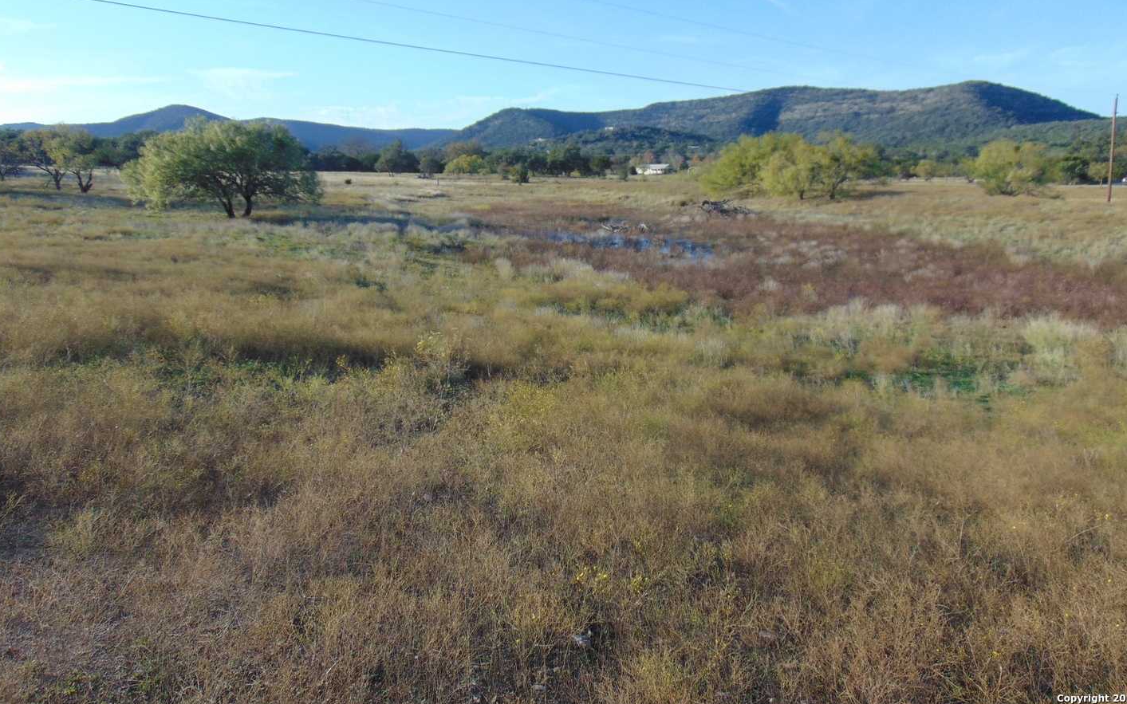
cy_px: 287
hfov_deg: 68.4
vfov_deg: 45.8
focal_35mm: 27
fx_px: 829
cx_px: 567
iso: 80
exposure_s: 1/640
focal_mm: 4.5
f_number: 3
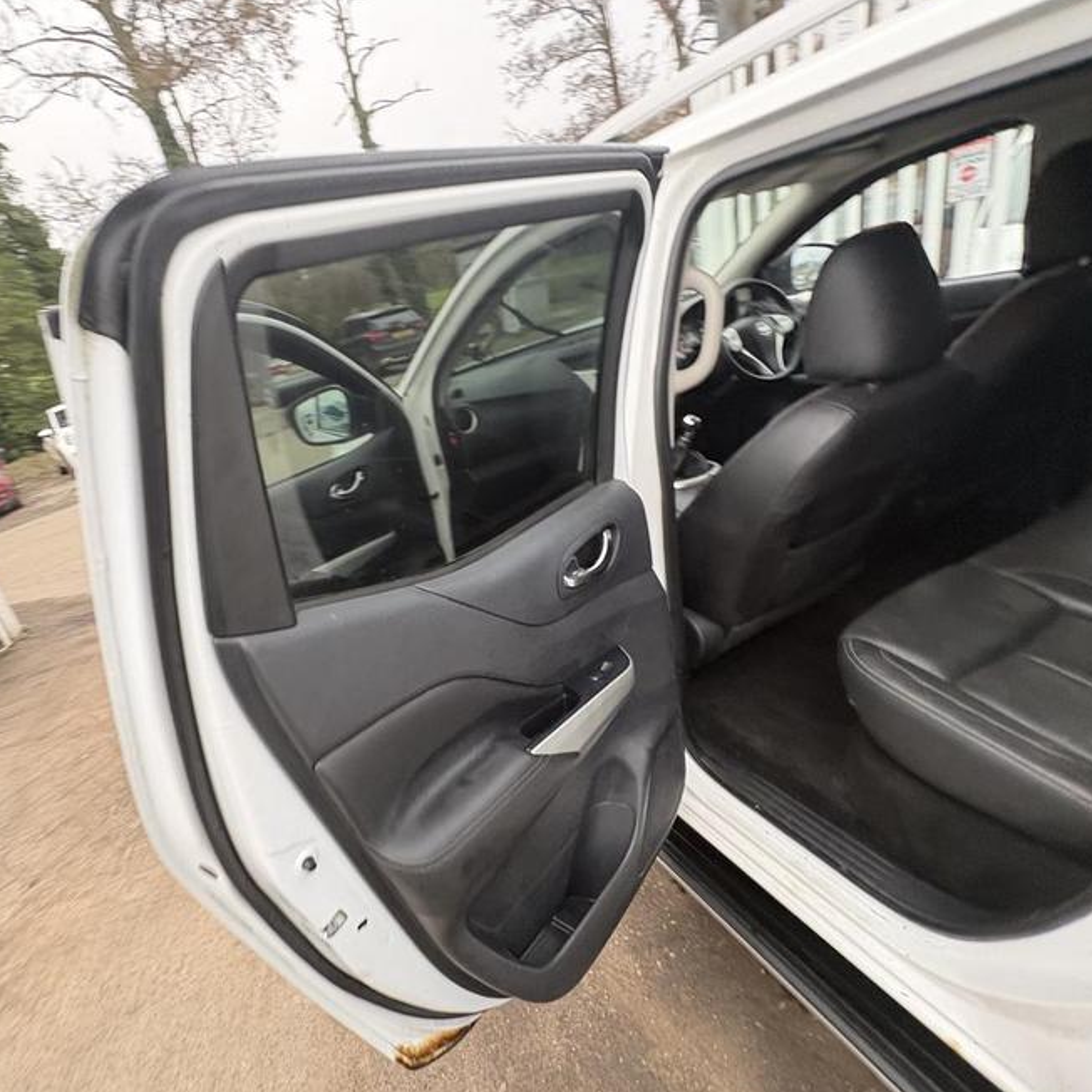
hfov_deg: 82.5
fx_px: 607
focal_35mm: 17
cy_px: 544
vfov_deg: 84.0
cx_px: 415
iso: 400
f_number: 2.2
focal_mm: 2.22
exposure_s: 1/60
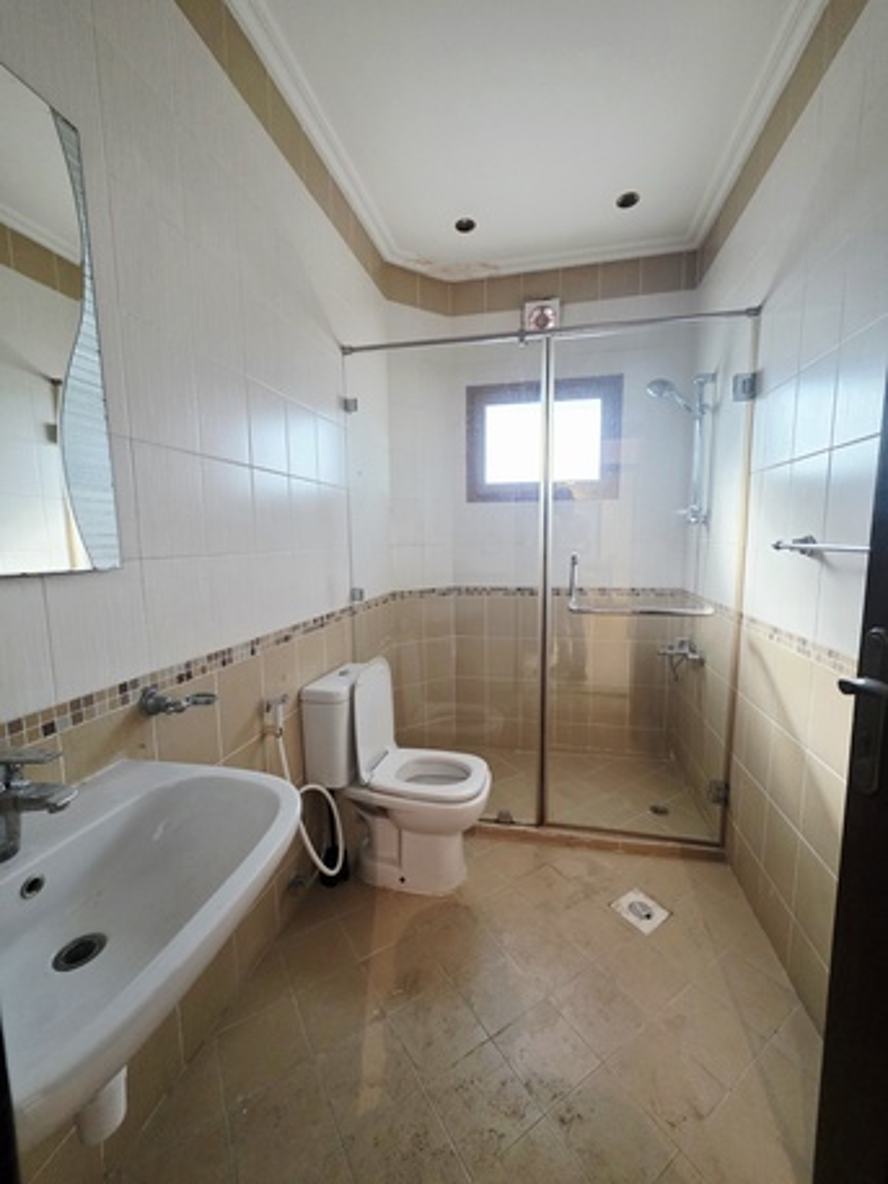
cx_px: 444
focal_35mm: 13
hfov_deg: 89.9
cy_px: 592
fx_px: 444
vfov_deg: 106.2
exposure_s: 1/50.3
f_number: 1.9
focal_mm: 2.2
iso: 320
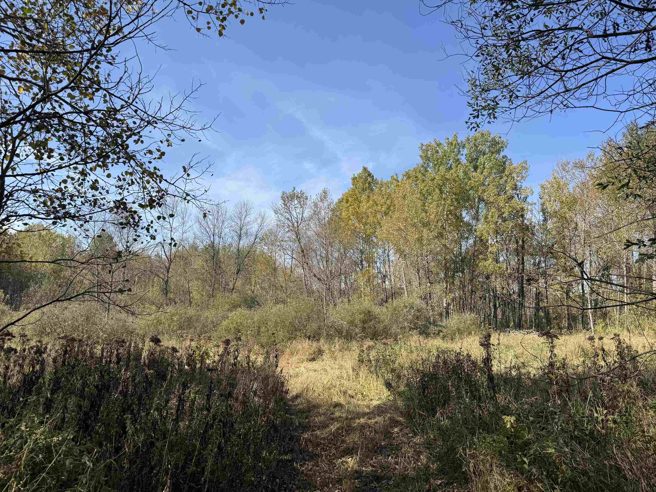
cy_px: 249
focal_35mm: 26
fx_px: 493
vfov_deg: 53.1
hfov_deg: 67.3
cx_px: 344
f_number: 1.78
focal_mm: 6.76
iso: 80
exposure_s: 1/3096
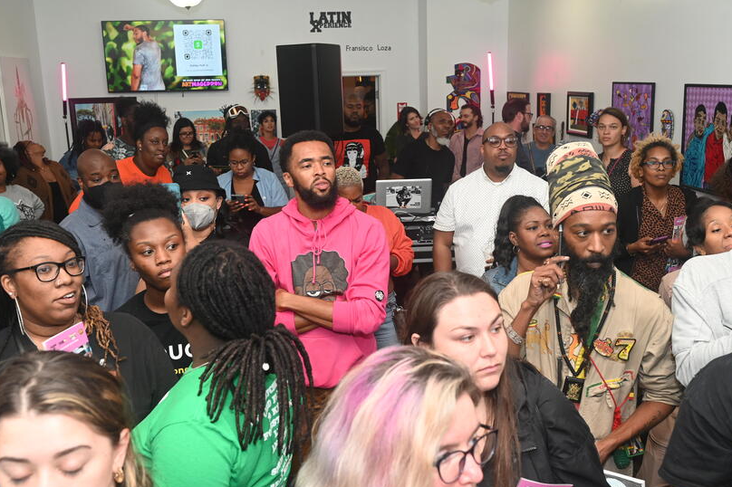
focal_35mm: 39
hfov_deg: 49.6
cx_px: 370
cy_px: 256
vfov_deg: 34.2
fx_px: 793
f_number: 6.3
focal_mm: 35
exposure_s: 1/60
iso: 640
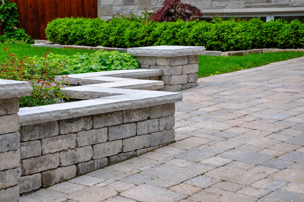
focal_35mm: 93
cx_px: 152
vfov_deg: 14.7
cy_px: 101
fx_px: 784
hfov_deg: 21.9
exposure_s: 1/100
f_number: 9
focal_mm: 62
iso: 200
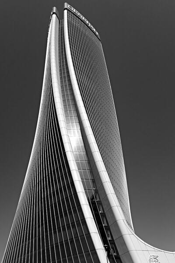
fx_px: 197
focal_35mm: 27
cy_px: 132
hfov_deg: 47.9
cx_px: 88
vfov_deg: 67.4
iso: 160
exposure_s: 1/250
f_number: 9
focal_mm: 17.7
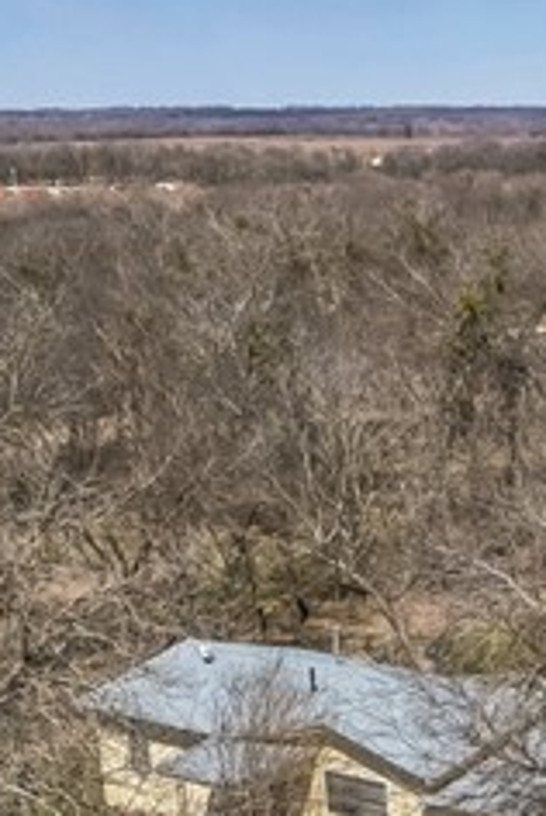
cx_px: 871
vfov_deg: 19.3
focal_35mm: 101
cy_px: 897
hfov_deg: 12.7
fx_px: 2291
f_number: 2.8
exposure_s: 1/3200
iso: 100
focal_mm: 8.4
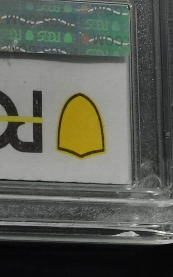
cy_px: -102
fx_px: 1576
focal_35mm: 209
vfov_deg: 9.8
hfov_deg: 6.2
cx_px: -81
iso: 50
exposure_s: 1/129
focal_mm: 5.58
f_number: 1.8
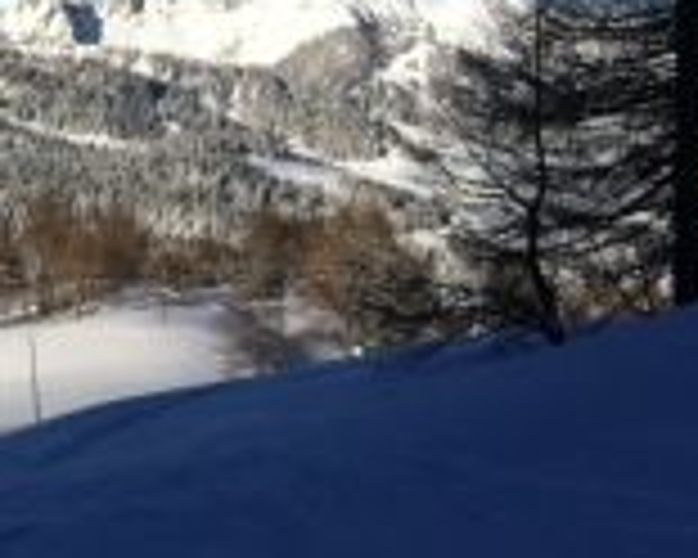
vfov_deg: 14.3
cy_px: 2
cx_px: -216
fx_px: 2190
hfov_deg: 17.0
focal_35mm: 106
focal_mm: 3.85
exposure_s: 1/2742
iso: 80
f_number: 2.8
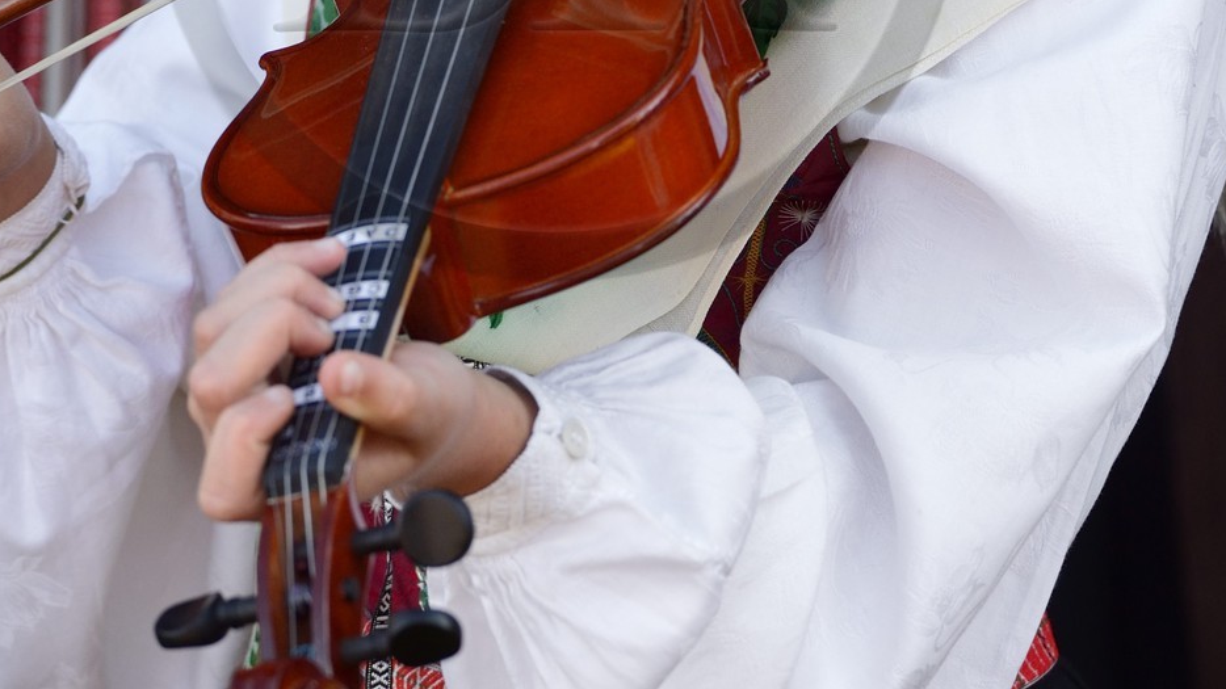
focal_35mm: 359
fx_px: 11669
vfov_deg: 3.4
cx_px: 553
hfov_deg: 6.0
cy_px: -129
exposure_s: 1/320
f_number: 6.3
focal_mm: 200
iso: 800
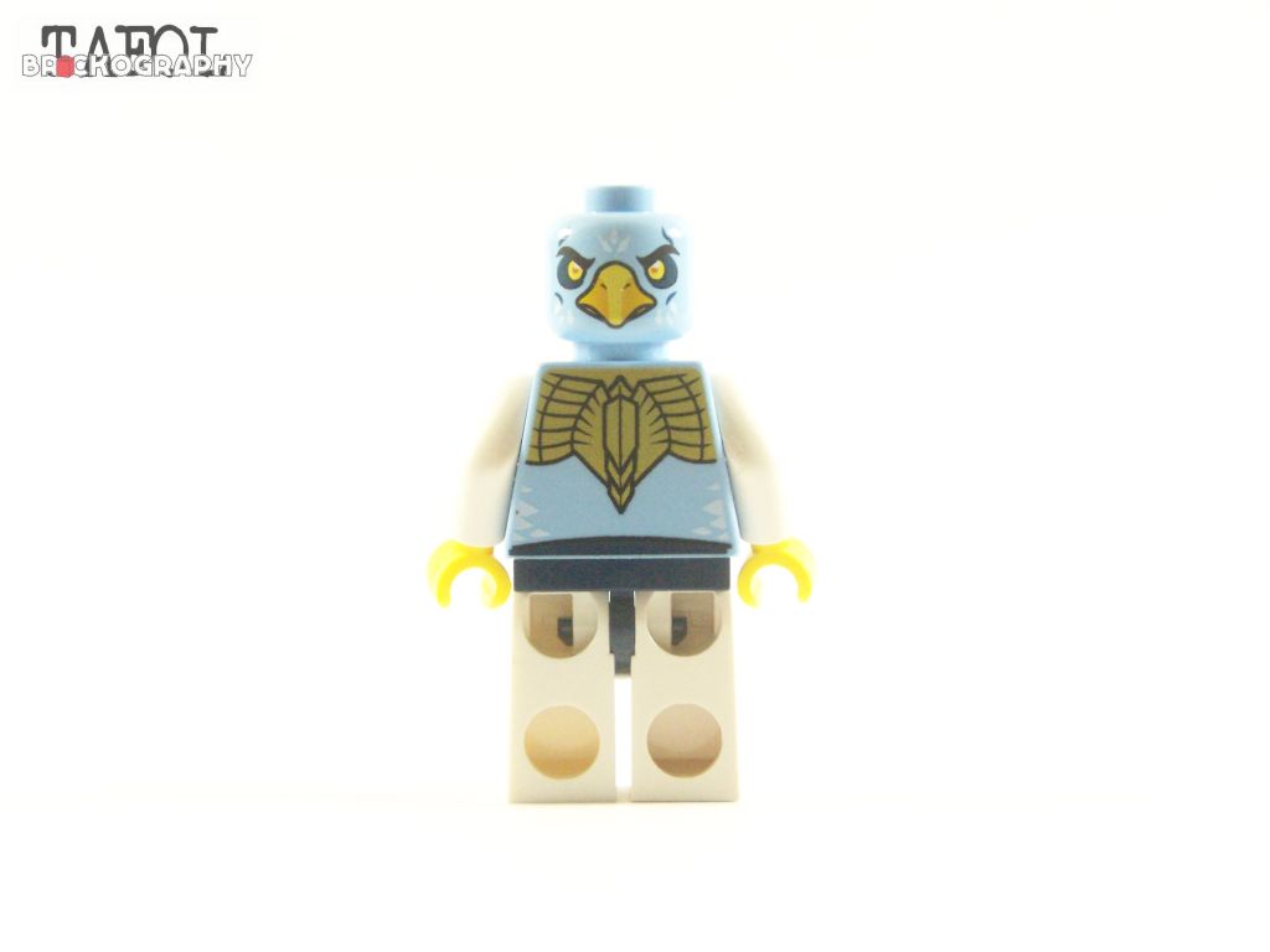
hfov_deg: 20.9
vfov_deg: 15.7
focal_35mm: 94
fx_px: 3449
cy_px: 476
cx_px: 635
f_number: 4
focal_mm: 15.6
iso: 400
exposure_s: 1/60
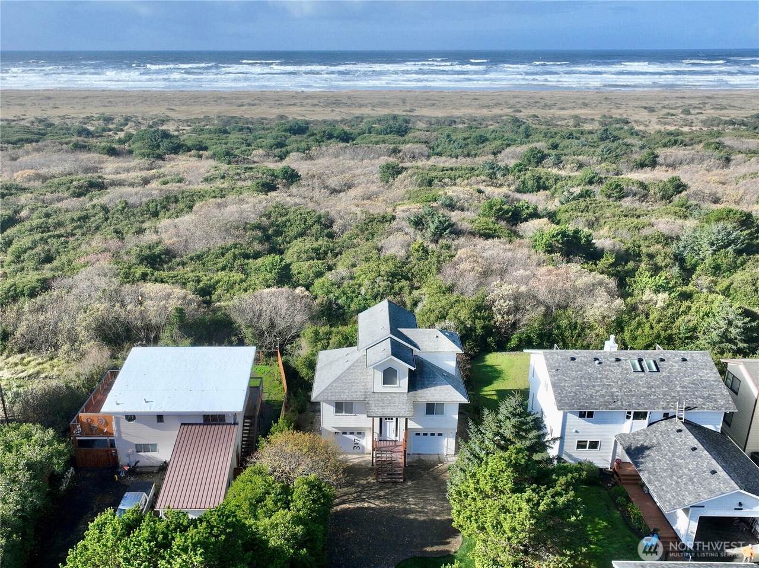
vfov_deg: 56.8
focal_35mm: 24
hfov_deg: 71.6
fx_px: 526
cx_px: 380
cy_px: 284
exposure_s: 1/2000
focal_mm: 12.29
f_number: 2.8
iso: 150
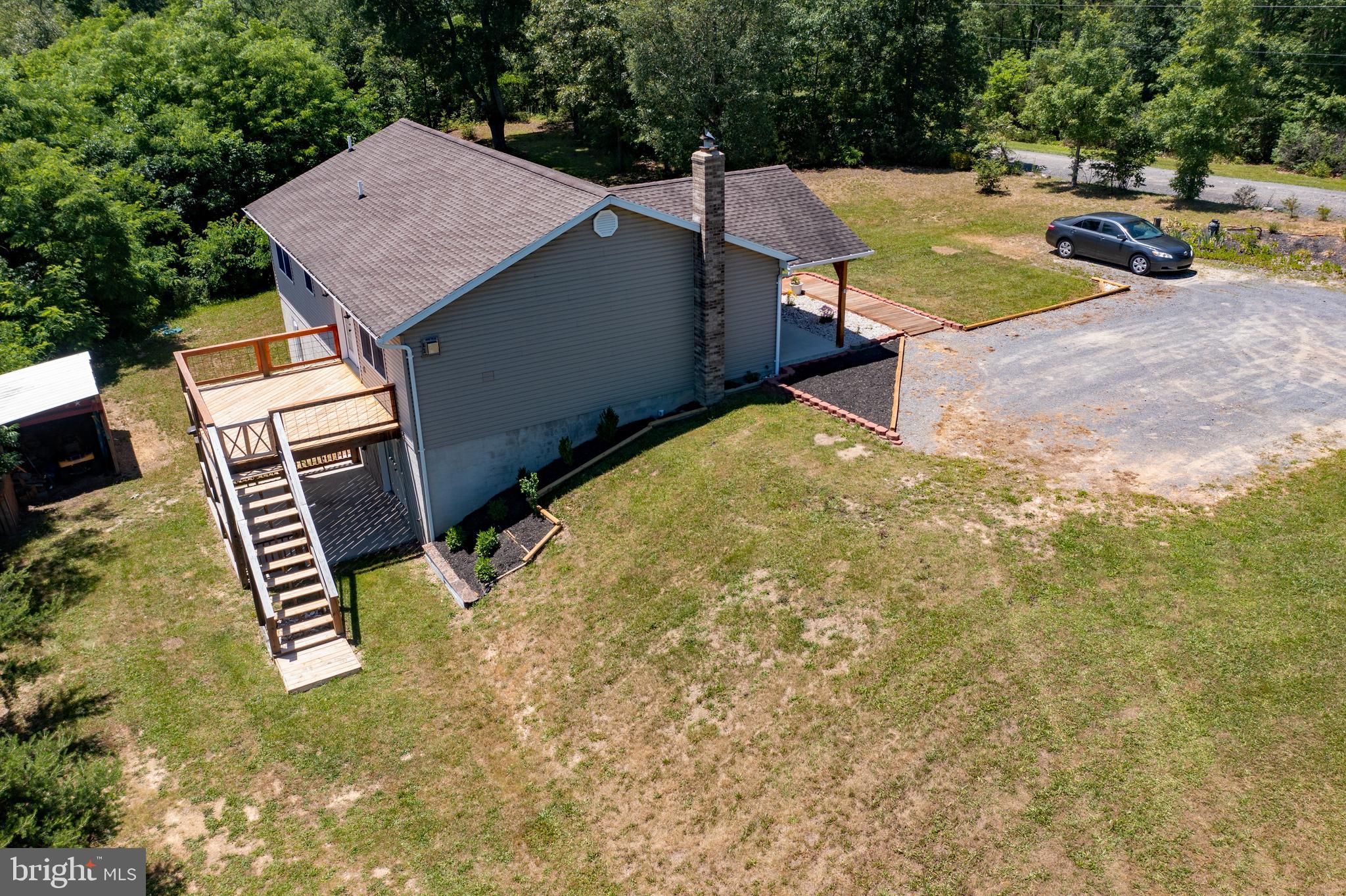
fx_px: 1046
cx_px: 673
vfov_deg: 46.4
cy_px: 448
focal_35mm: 28
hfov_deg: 65.5
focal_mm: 10.26
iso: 100
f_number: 4
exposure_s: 1/500
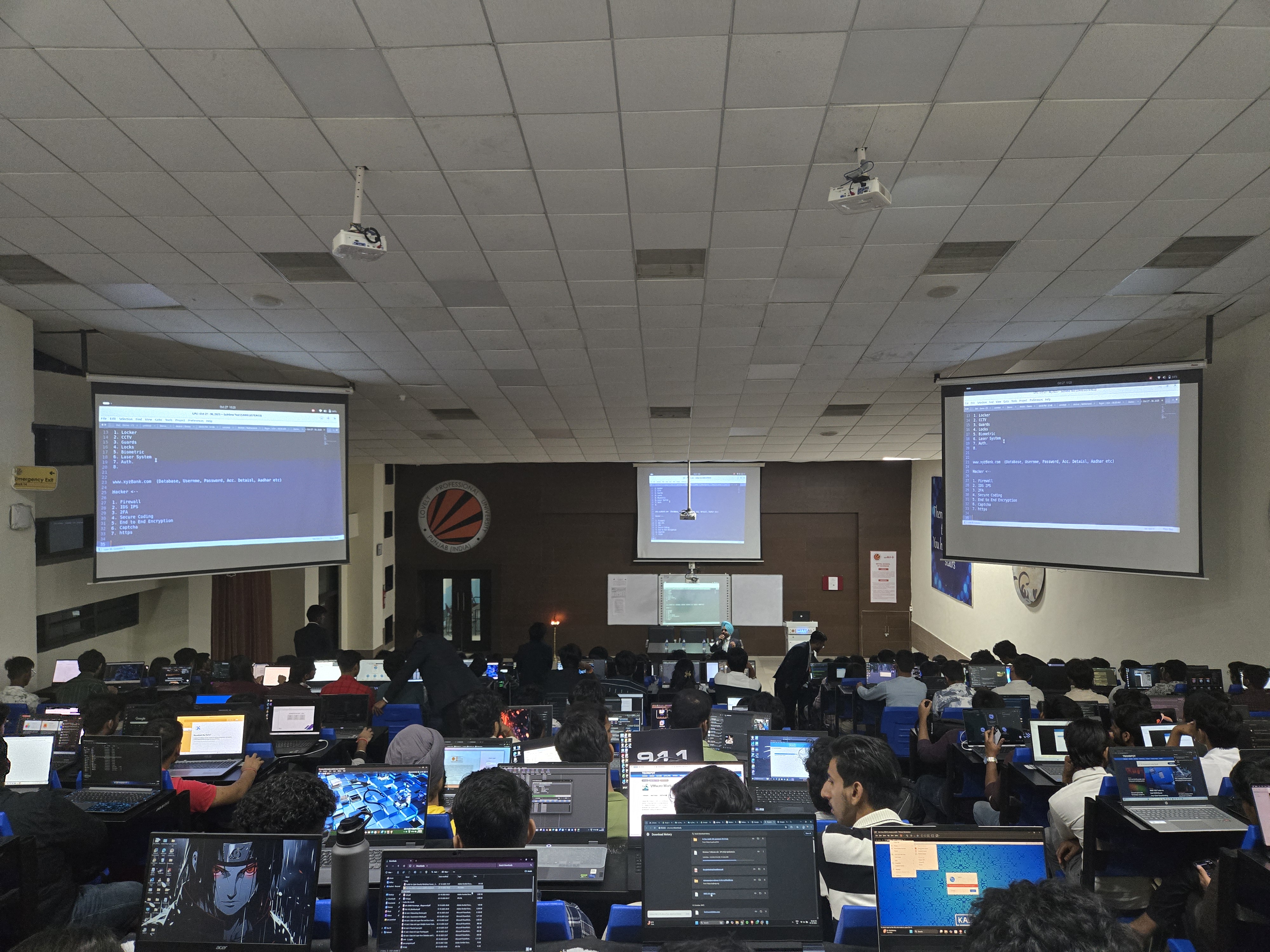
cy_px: 476
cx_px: 635
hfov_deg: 73.9
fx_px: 844
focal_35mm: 23
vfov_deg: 58.9
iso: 800
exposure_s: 1/100
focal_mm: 5.4
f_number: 1.8
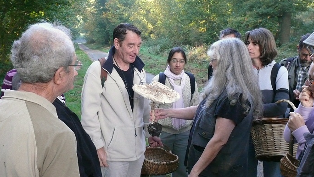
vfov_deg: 30.3
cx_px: 158
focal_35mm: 39
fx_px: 325
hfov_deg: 51.6
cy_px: 108
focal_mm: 7.4
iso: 400
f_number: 2.8
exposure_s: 1/125
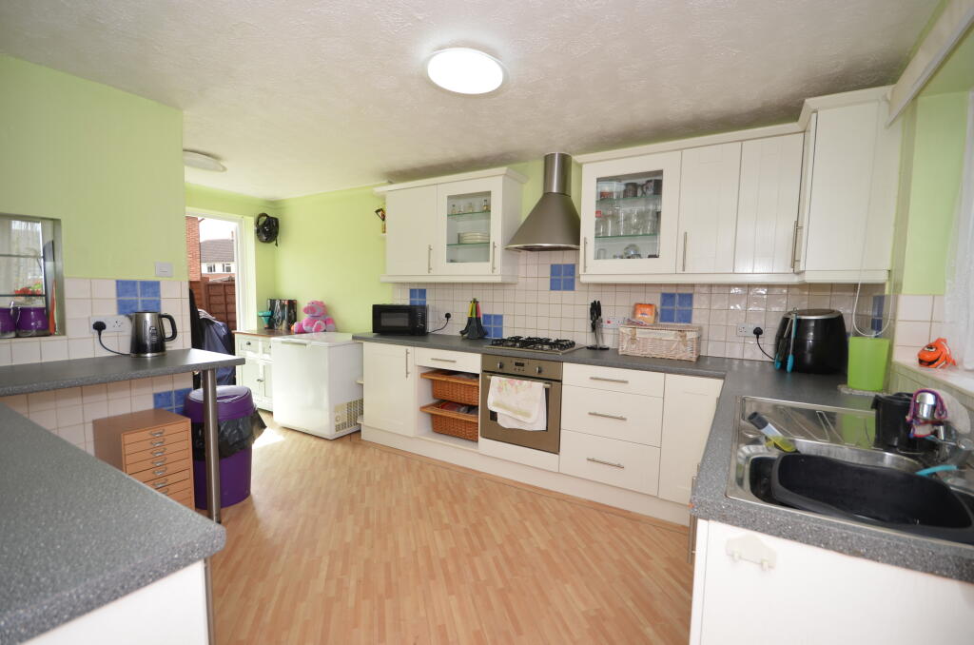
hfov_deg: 100.5
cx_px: 487
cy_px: 322
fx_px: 405
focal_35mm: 15
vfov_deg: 77.1
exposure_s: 1/125
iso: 180
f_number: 5.6
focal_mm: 10
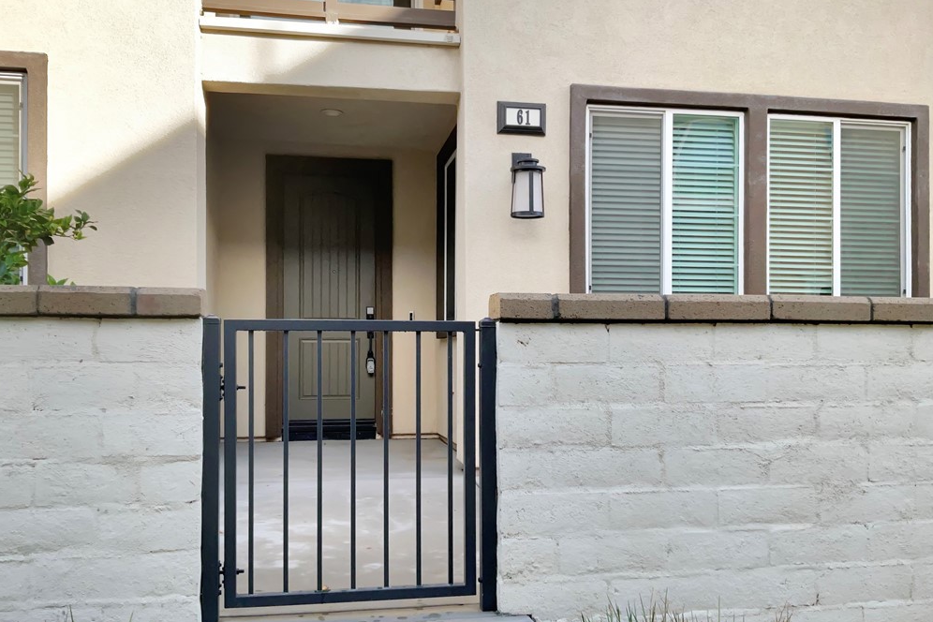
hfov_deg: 60.3
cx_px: 462
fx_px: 803
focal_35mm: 31
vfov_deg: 42.3
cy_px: 290
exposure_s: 1/406
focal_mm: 3
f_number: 1.8
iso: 16
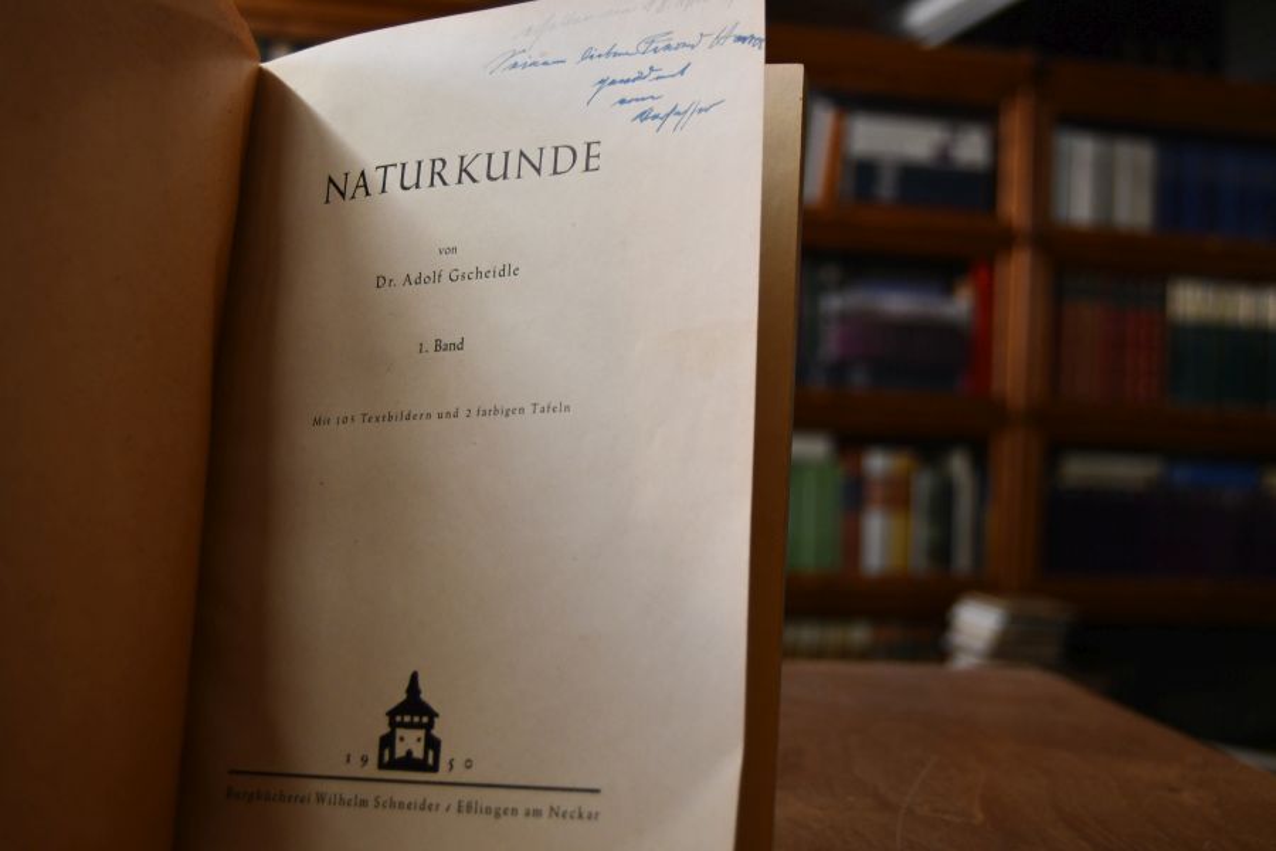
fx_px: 1595
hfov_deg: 43.6
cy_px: 426
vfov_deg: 29.9
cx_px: 638
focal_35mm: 45
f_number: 4.2
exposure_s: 1/125
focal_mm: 30
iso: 1000
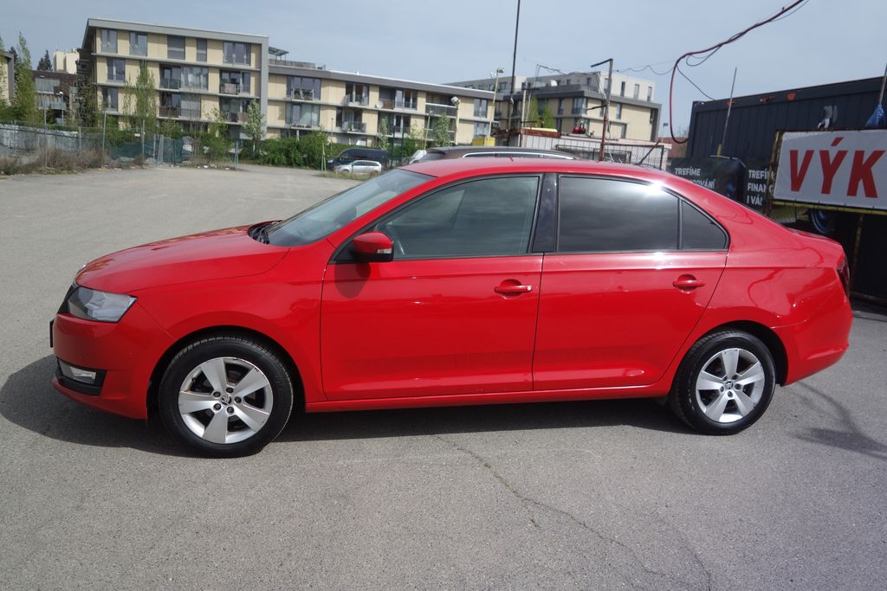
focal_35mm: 28
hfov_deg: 65.5
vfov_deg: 46.4
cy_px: 296
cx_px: 444
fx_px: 690
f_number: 2.8
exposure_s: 1/2000
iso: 125
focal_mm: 10.4
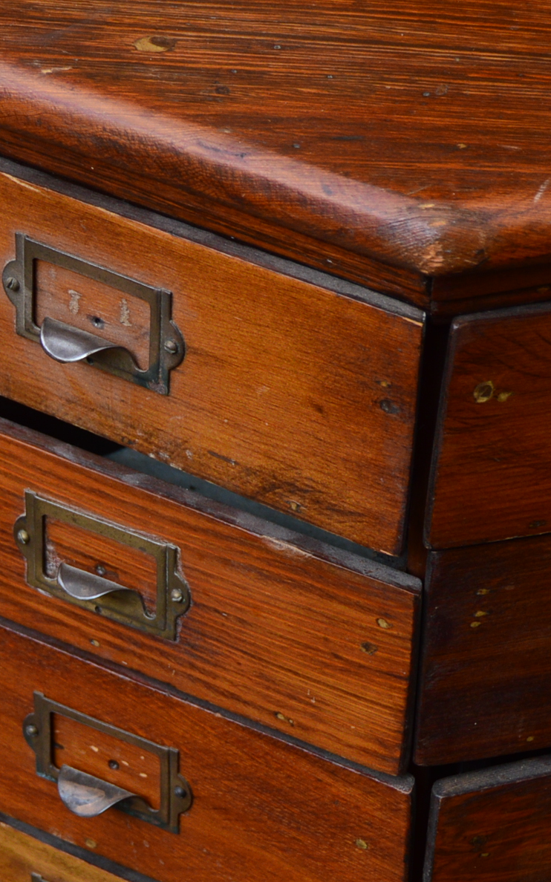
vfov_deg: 14.2
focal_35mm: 147
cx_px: 93
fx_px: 3534
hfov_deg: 8.9
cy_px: 688
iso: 200
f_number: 4.8
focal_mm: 38
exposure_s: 1/200
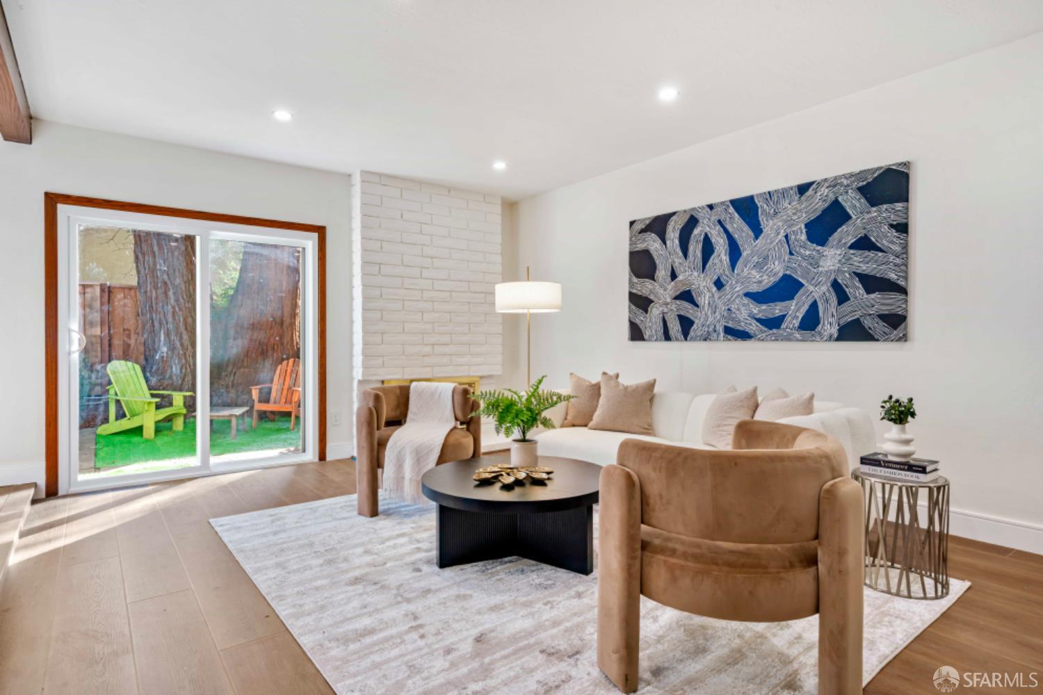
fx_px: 550
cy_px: 348
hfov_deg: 86.9
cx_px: 522
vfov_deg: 64.6
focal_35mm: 19
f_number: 14
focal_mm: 19
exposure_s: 1/3
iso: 250
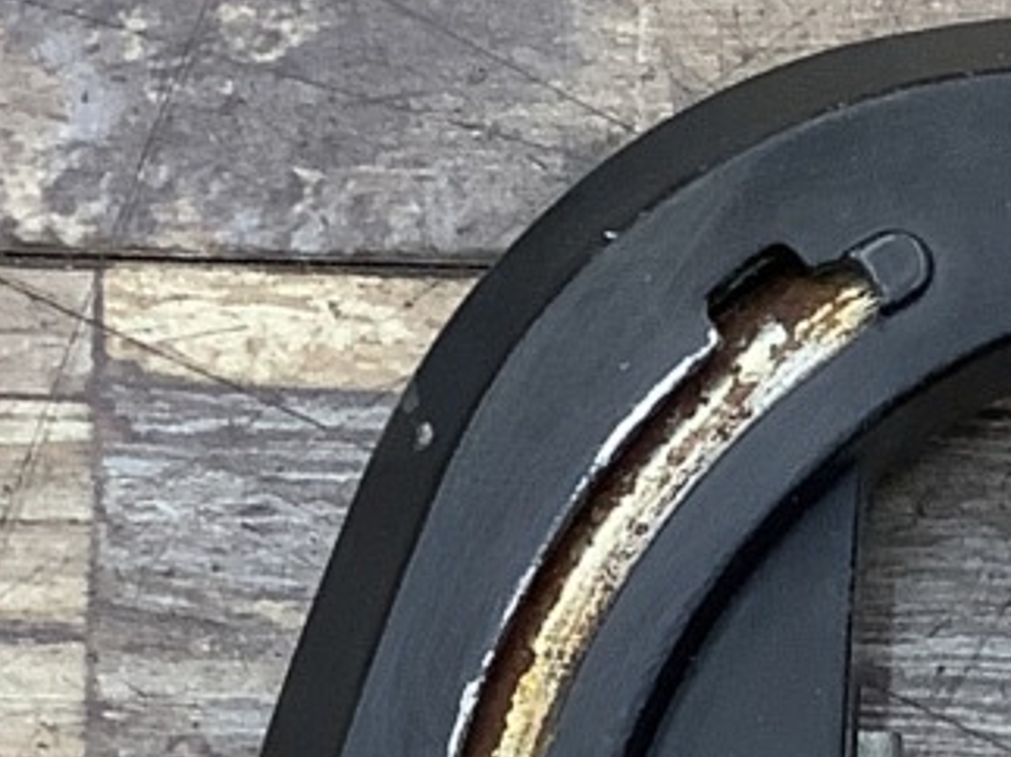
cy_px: 1087
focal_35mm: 158
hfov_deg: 12.3
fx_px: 4613
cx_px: 1130
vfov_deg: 9.2
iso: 160
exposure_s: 1/60
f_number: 2.4
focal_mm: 3.3
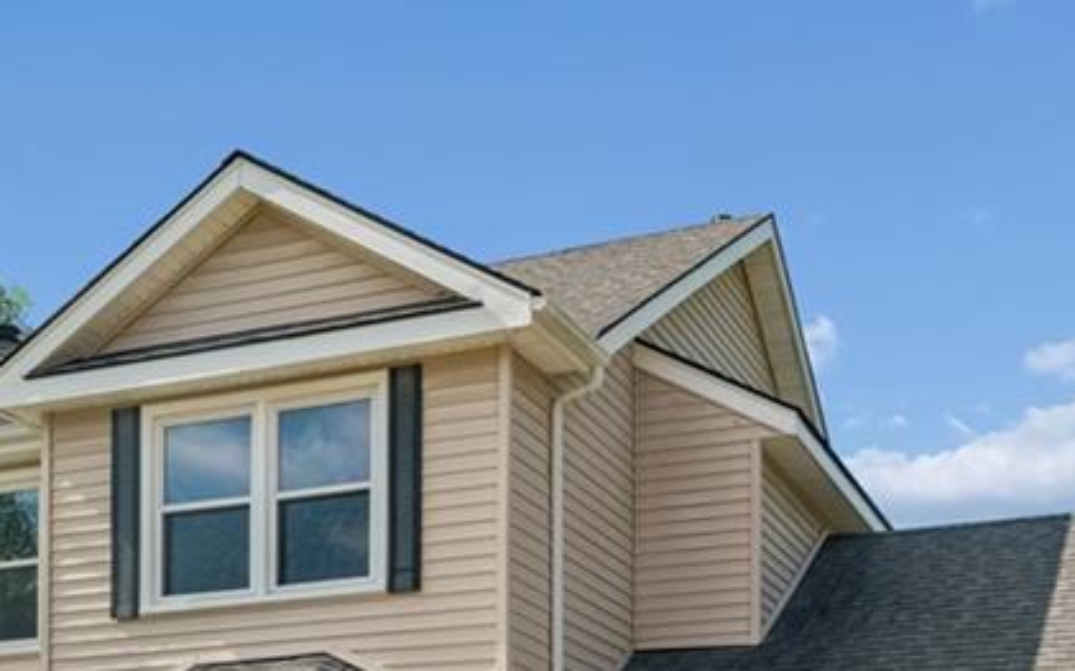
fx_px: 1545
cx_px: 526
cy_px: 707
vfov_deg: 23.3
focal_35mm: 53
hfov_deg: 38.4
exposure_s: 1/30
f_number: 22
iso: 100
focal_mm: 21.3
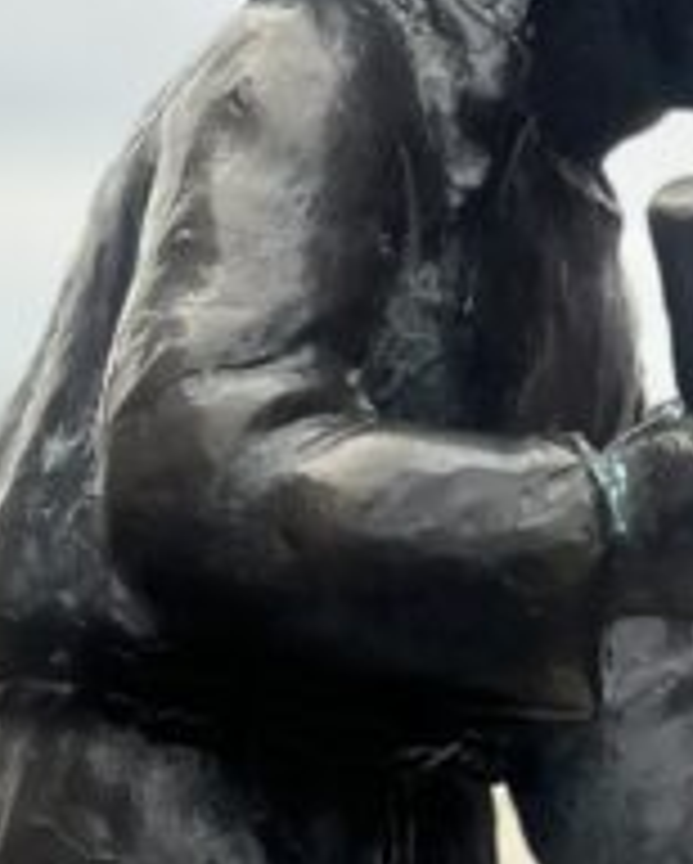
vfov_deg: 7.7
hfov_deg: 6.1
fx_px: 6399
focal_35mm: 250
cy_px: 981
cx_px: 1274
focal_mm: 6.86
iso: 80
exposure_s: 1/501
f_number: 1.78
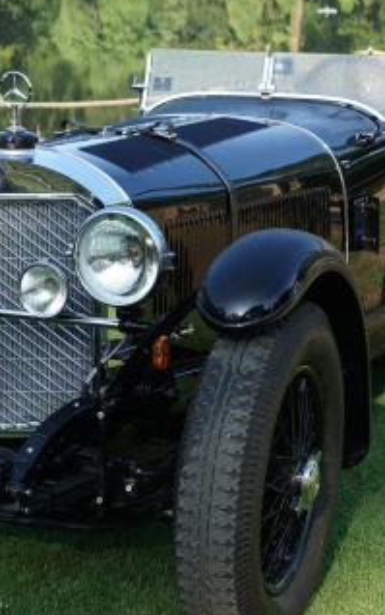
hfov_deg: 13.0
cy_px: 327
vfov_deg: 20.6
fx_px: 1693
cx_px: 161
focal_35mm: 101
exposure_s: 1/125
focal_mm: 35
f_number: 5.6
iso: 100
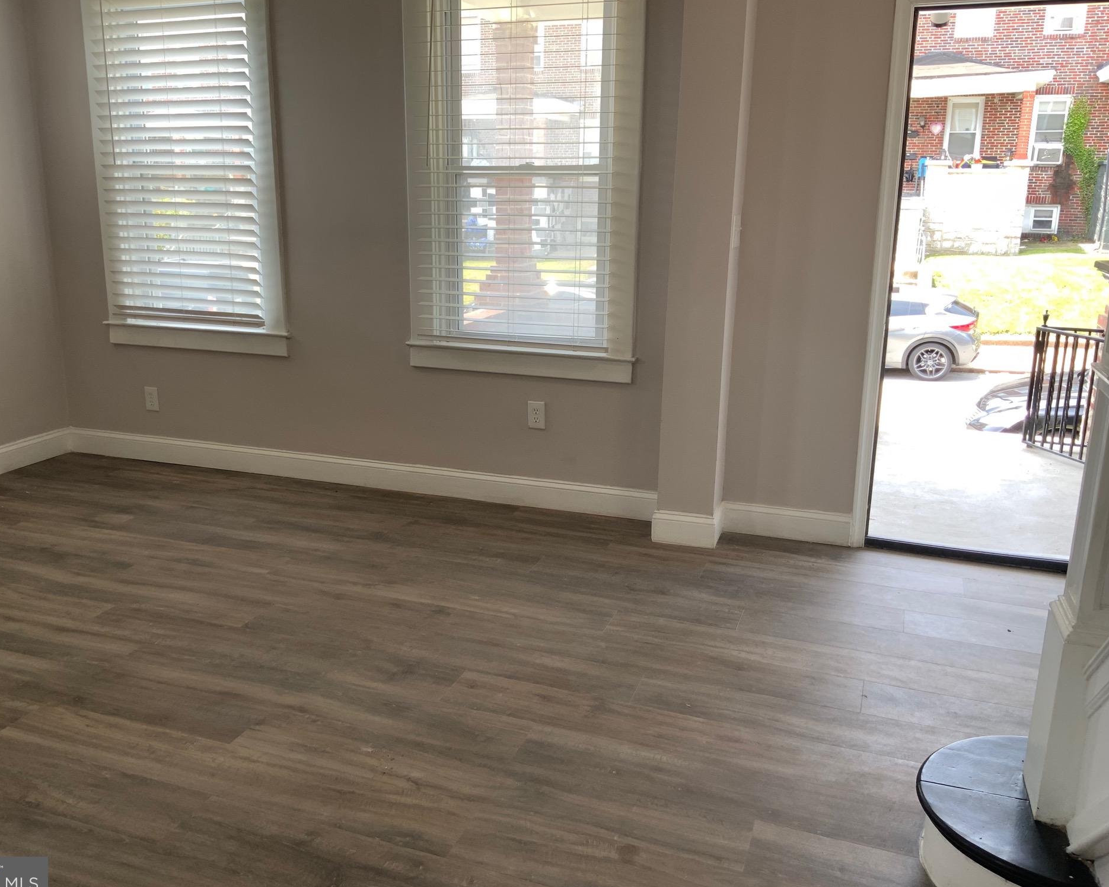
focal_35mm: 31
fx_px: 1017
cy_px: 450
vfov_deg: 47.1
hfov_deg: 57.1
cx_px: 507
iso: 25
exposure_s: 1/120
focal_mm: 3
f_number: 1.8
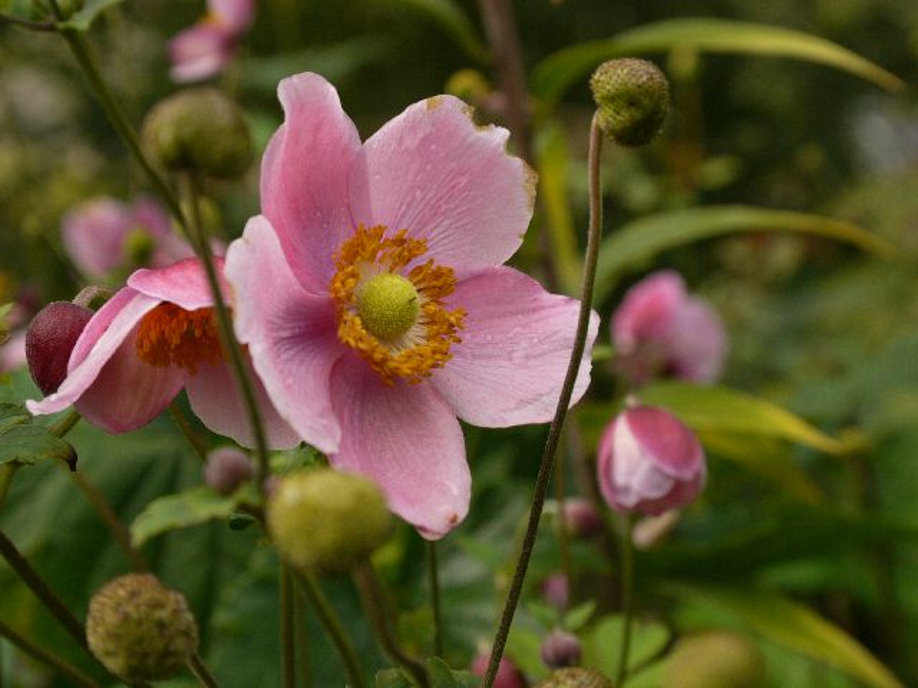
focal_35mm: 100
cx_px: 459
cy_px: 344
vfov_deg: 14.8
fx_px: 2652
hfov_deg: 19.6
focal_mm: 50
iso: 400
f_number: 8
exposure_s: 1/160
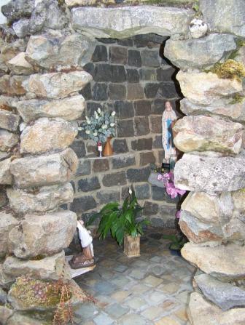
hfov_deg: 37.8
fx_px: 358
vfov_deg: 48.9
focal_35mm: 38
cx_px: 122
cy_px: 162
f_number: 2.8
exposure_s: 1/200
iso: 80
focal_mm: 6.3
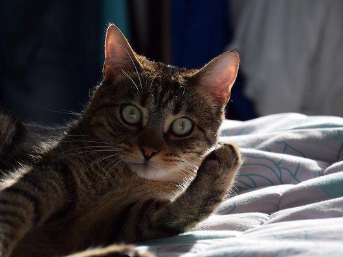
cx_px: 158
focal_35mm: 147
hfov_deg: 13.4
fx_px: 1456
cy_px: 128
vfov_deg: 10.1
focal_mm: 90
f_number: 5.6
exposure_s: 1/320
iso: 200
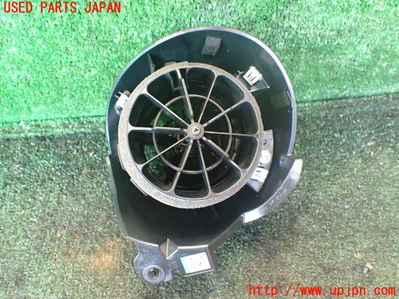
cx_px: 200
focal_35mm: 30
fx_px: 346
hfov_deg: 60.0
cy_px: 150
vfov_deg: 46.8
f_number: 2.3
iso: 800
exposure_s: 1/40
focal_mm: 5.4
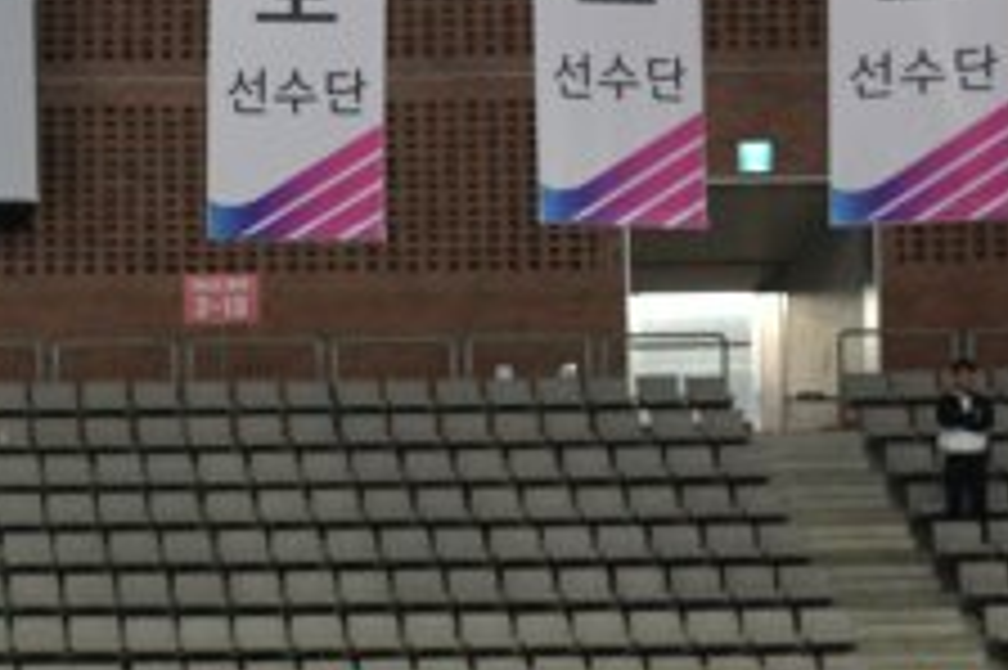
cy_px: 915
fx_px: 3805
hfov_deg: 14.5
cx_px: -248
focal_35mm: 136
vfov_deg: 9.8
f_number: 3.5
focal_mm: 38
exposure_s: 1/250
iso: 1000
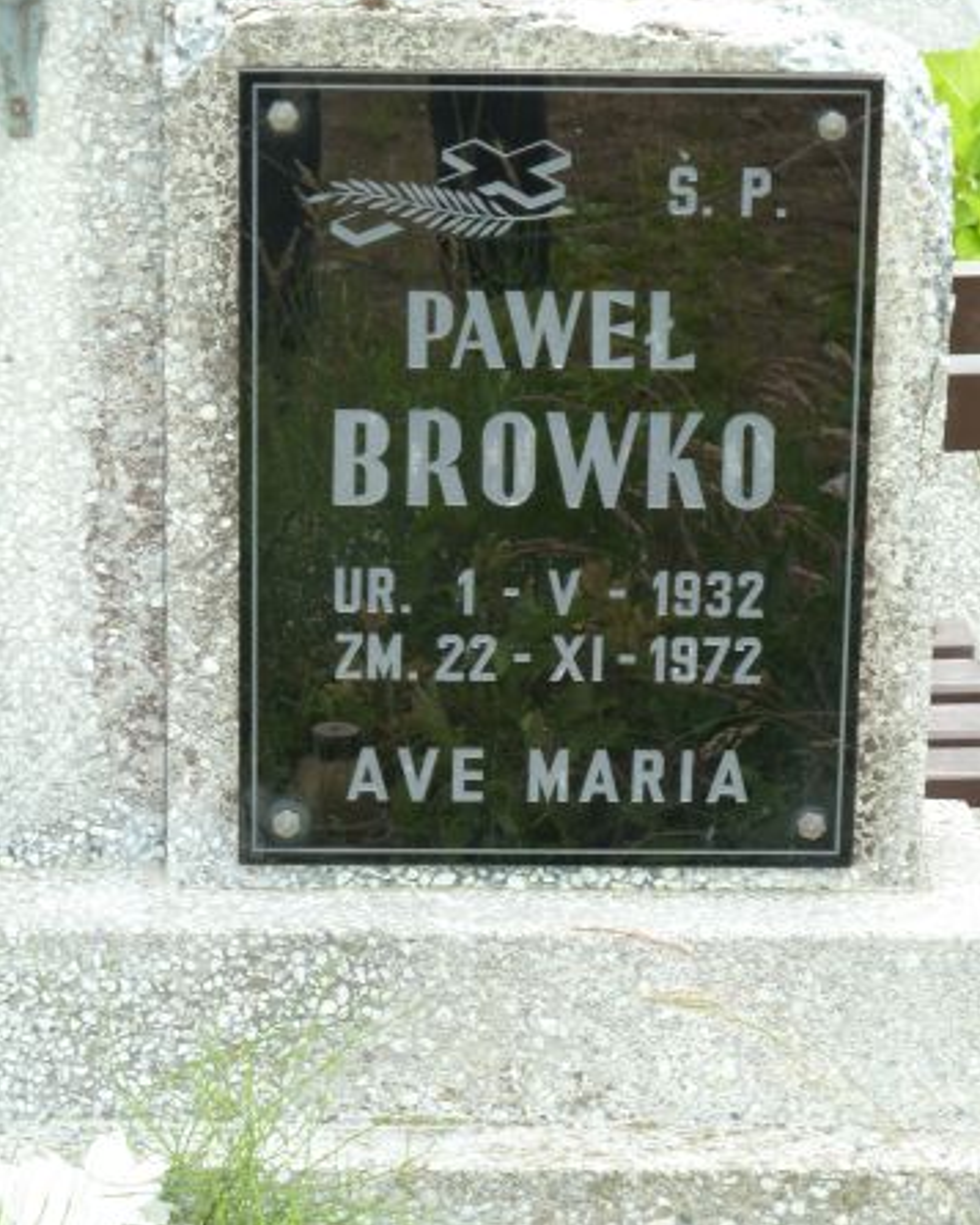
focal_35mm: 144
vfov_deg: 13.4
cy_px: 577
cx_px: 489
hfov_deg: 10.7
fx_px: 5219
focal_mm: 22.5
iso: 125
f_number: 4.5
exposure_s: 1/60
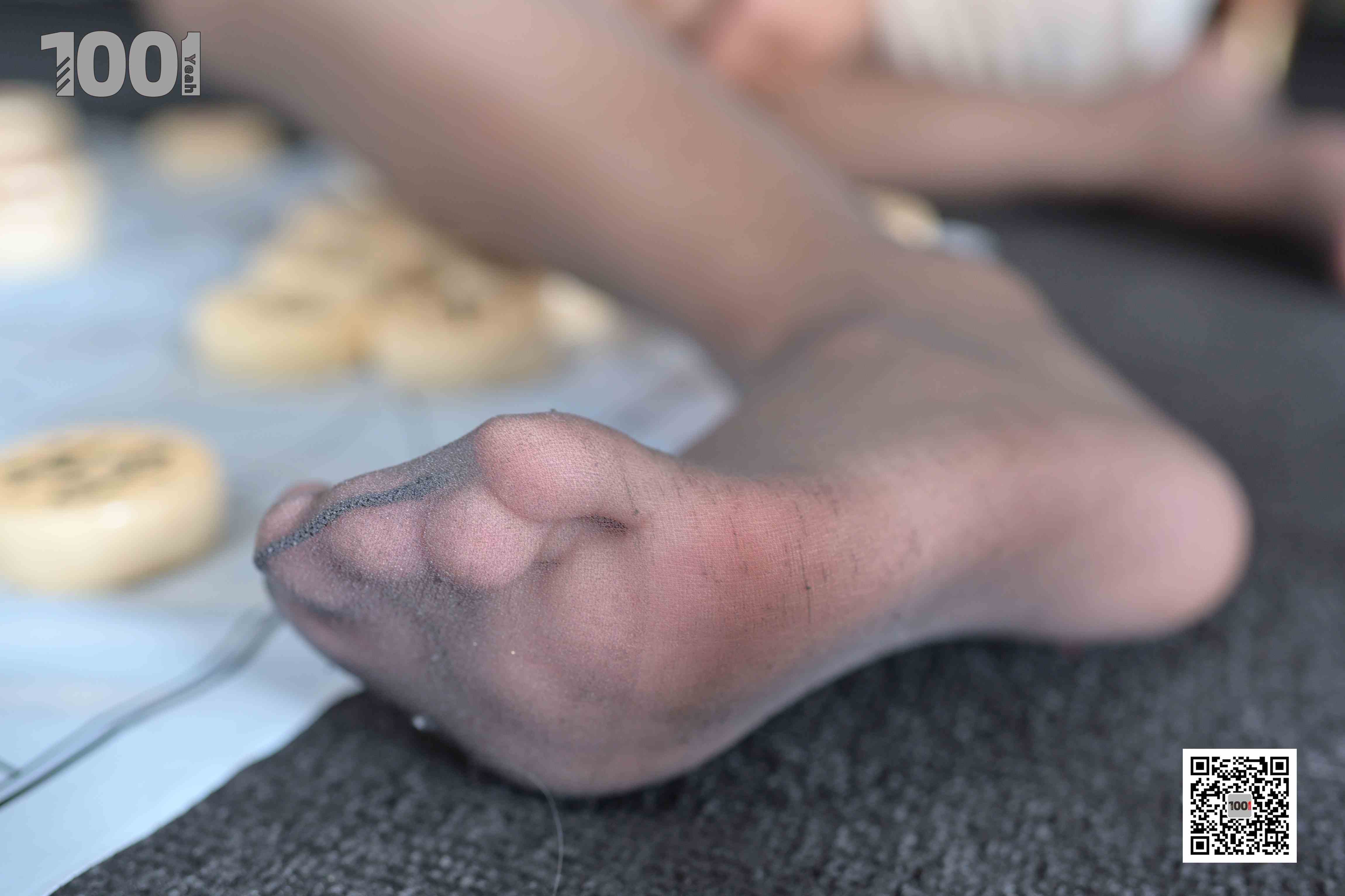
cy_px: 448
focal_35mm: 35
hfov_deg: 54.4
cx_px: 672
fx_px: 1308
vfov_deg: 37.9
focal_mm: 35
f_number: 3.5
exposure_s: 1/125
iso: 800
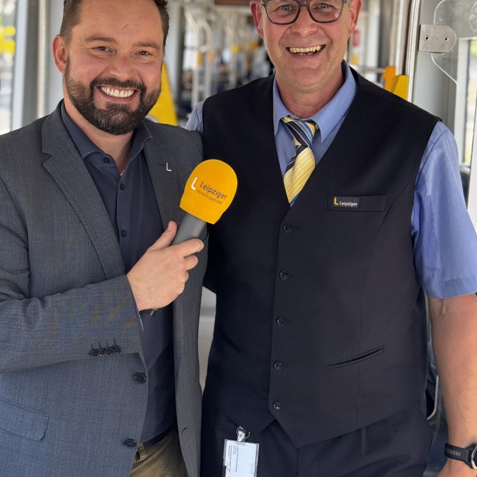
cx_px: 225
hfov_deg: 25.0
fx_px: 1076
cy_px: 216
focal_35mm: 69
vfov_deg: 25.0
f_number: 1.78
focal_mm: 6.76
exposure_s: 1/81
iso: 100
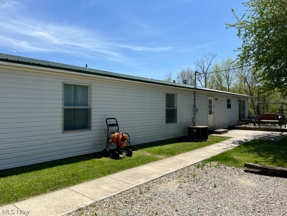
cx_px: 144
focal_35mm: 26
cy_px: 108
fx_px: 216
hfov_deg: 67.3
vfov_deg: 53.1
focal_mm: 5.1
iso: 50
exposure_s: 1/4016
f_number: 1.6
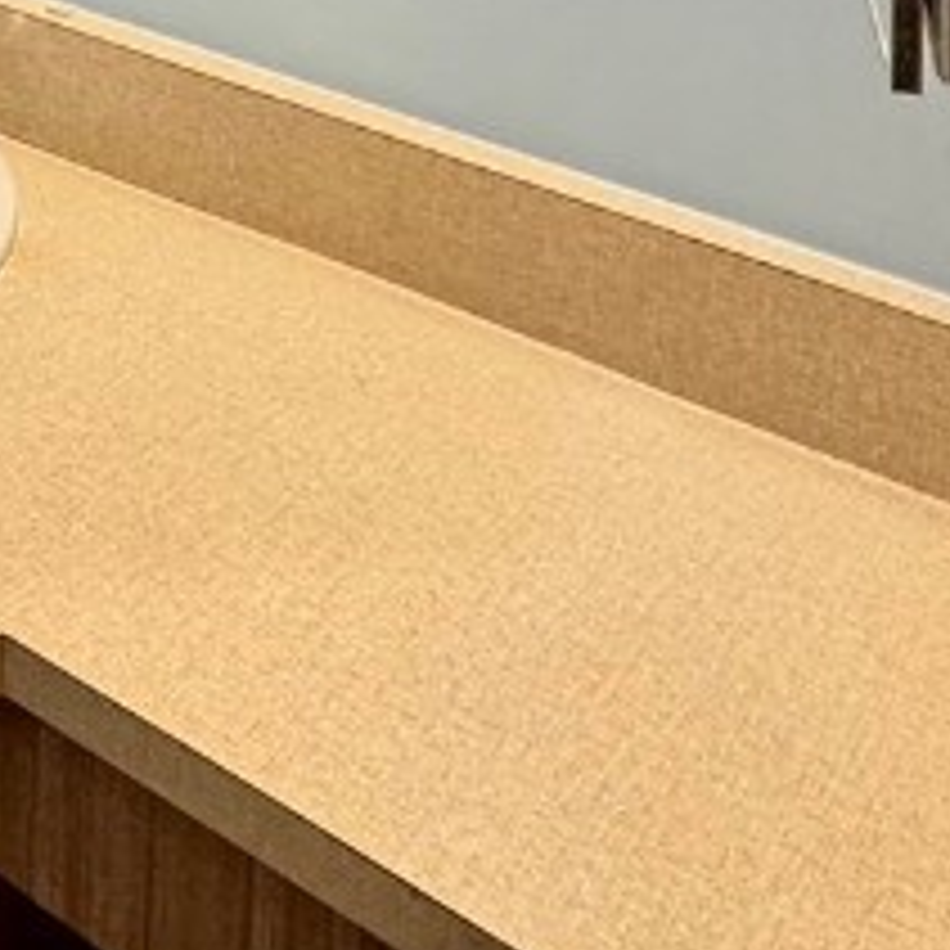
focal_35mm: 60
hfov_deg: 27.9
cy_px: -752
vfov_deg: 20.4
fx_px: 1863
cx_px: 171
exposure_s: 1/120
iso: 250
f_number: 2.2
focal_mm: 2.22
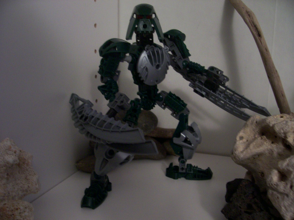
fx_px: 289
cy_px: 110
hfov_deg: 54.0
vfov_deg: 41.8
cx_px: 147
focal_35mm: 34
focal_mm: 5.6
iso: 160
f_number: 2.7
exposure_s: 1/8
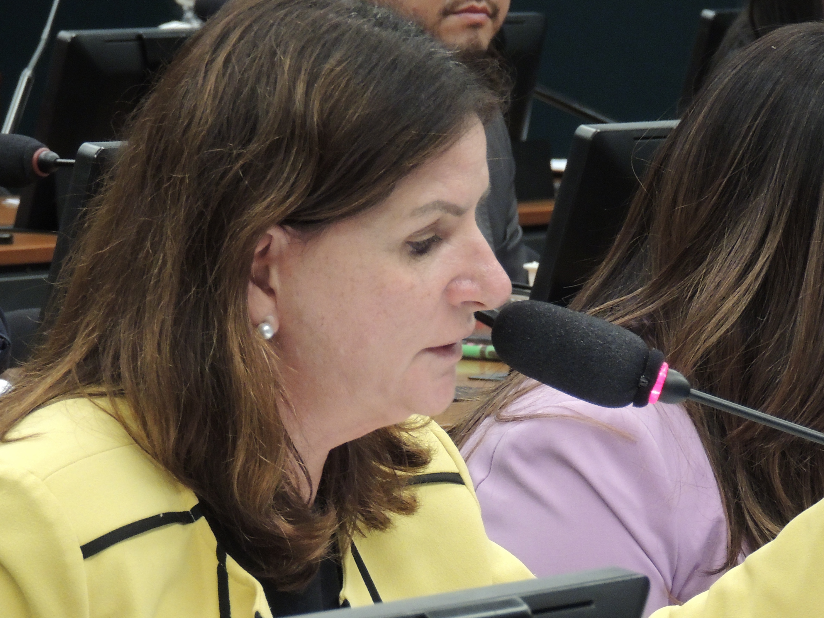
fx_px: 7807
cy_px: 445
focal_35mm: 328
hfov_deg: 6.0
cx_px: 337
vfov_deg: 4.5
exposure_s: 1/30
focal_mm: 35.6
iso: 400
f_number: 4.6
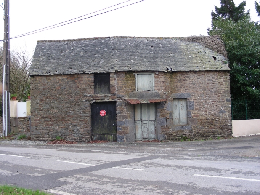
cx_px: 130
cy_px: 98
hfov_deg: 42.9
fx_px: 331
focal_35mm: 44
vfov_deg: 32.9
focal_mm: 7.4
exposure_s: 1/45.4
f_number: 3.5
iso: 50
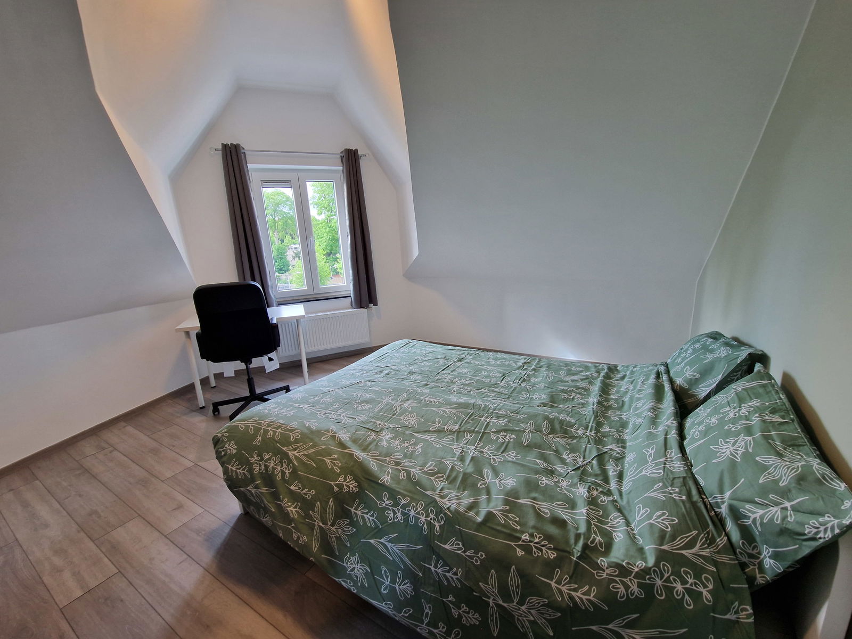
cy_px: 320
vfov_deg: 89.9
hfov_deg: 106.2
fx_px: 320
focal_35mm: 13
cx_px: 426
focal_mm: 2.2
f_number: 2.2
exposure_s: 1/50
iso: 100
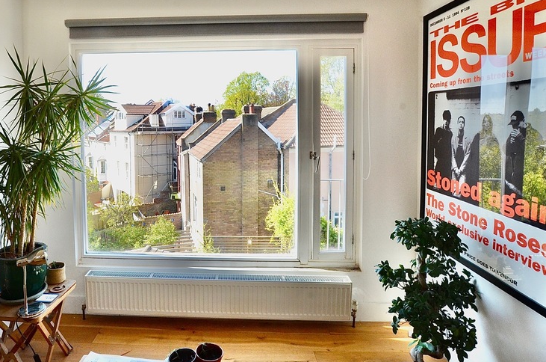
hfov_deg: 80.0
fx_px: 318
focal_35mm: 21
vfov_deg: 58.3
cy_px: 131
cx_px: 208
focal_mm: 10
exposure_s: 1/100
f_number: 11
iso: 800
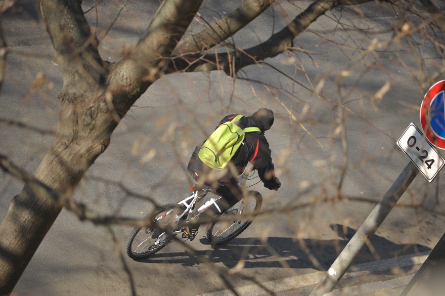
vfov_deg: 6.9
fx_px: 2471
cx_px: 222
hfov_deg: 10.3
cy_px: 148
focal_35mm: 200
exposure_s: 1/640
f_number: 4
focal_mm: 200
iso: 200
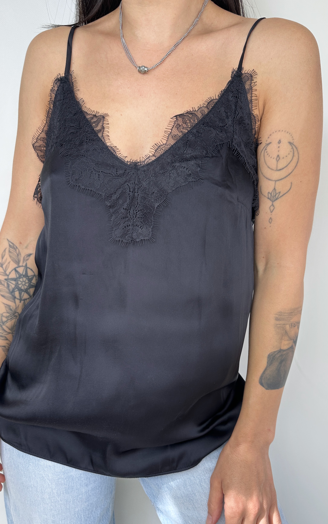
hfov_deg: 47.5
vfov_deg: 70.4
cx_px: 149
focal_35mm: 26
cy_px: 261
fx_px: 372
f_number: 1.78
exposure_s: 1/216
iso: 64
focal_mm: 6.86
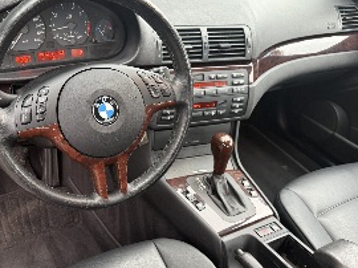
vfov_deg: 38.3
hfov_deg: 49.8
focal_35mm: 37
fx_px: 382
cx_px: 138
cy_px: 171
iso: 250
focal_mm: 6.76
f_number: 1.78
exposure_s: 1/60
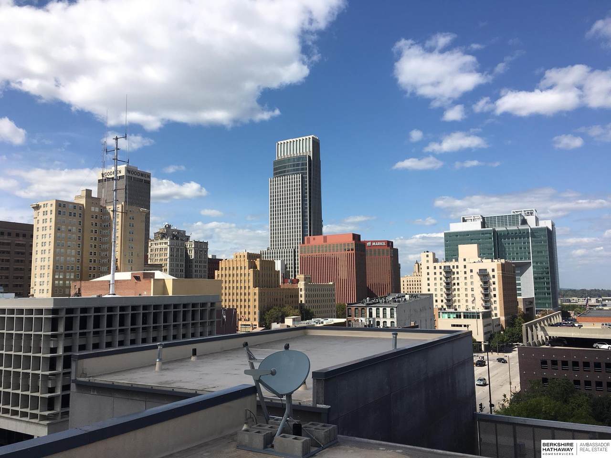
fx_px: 512
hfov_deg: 61.7
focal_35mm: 29
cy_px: 229
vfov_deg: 48.2
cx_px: 306
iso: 25
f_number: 2.2
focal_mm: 4.15
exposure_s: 1/2564
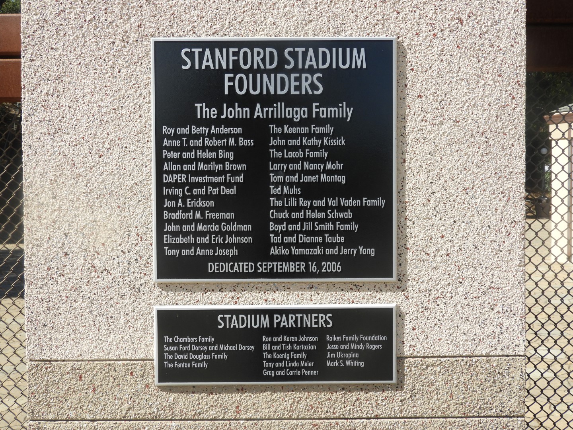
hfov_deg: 46.8
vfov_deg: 36.0
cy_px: 215
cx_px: 286
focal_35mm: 40
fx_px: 662
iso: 100
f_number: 3.8
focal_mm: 7.2
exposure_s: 1/640
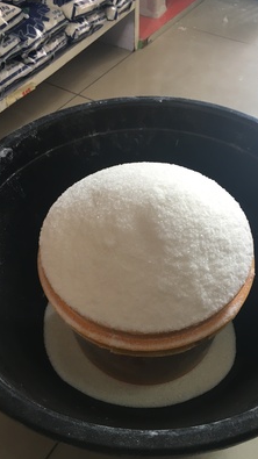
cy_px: 231
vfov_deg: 61.0
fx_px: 389
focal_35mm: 32
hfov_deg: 36.7
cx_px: 134
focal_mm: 4.15
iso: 64
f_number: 2.2
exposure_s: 1/30
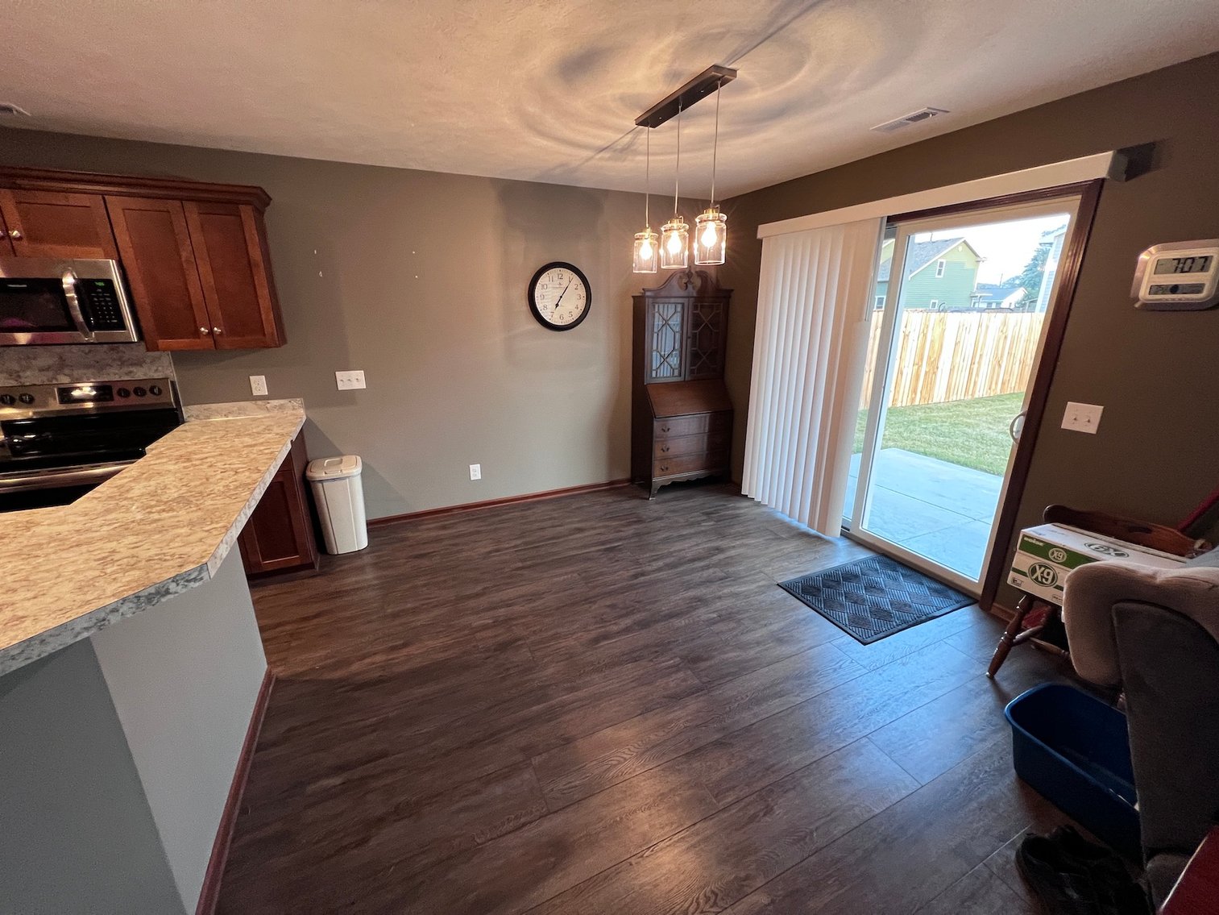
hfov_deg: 106.2
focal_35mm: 13
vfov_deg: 89.9
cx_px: 610
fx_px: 458
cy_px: 458
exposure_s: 1/60
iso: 320
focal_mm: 1.57
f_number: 1.8
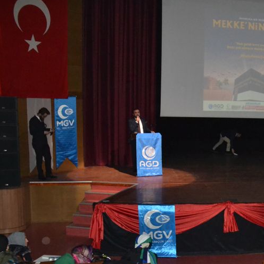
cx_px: 278
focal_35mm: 50
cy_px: 162
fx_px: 431
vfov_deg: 33.9
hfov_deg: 30.9
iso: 3200
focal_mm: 18
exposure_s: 1/60
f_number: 3.5
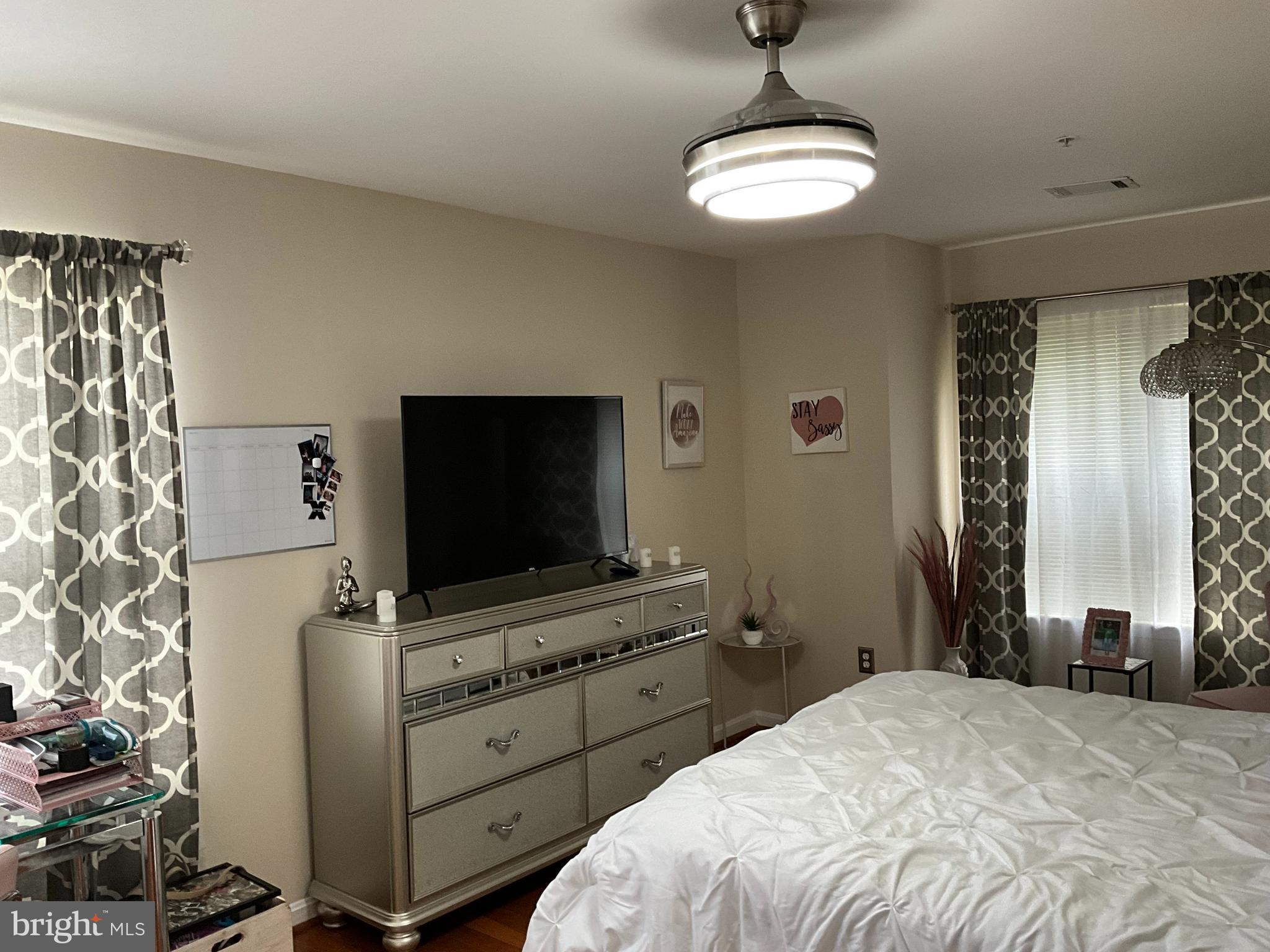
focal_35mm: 29
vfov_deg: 48.2
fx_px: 1064
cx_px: 635
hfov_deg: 61.7
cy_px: 476
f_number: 1.8
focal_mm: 3
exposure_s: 1/60
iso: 125
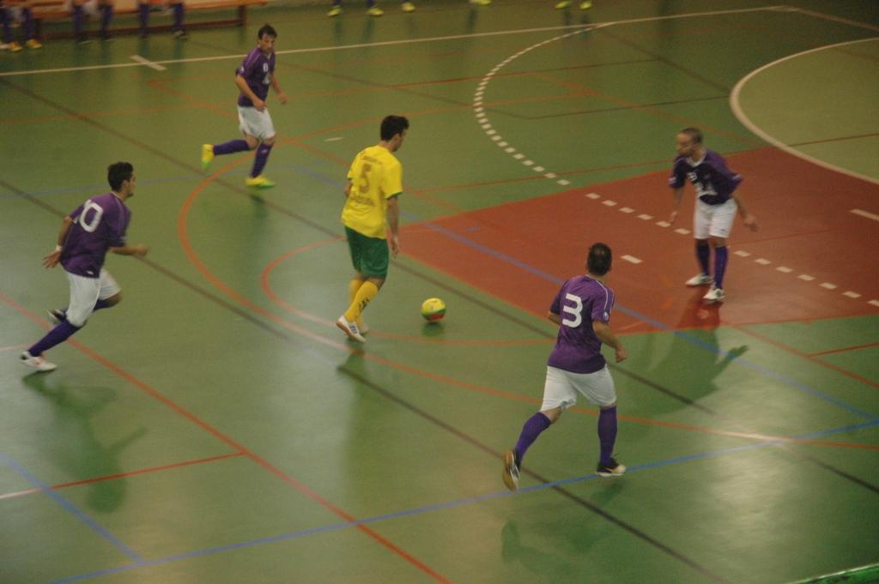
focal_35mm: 105
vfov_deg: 13.0
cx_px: 440
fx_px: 2562
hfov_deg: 19.5
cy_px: 292
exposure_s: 1/80
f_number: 5
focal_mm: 70
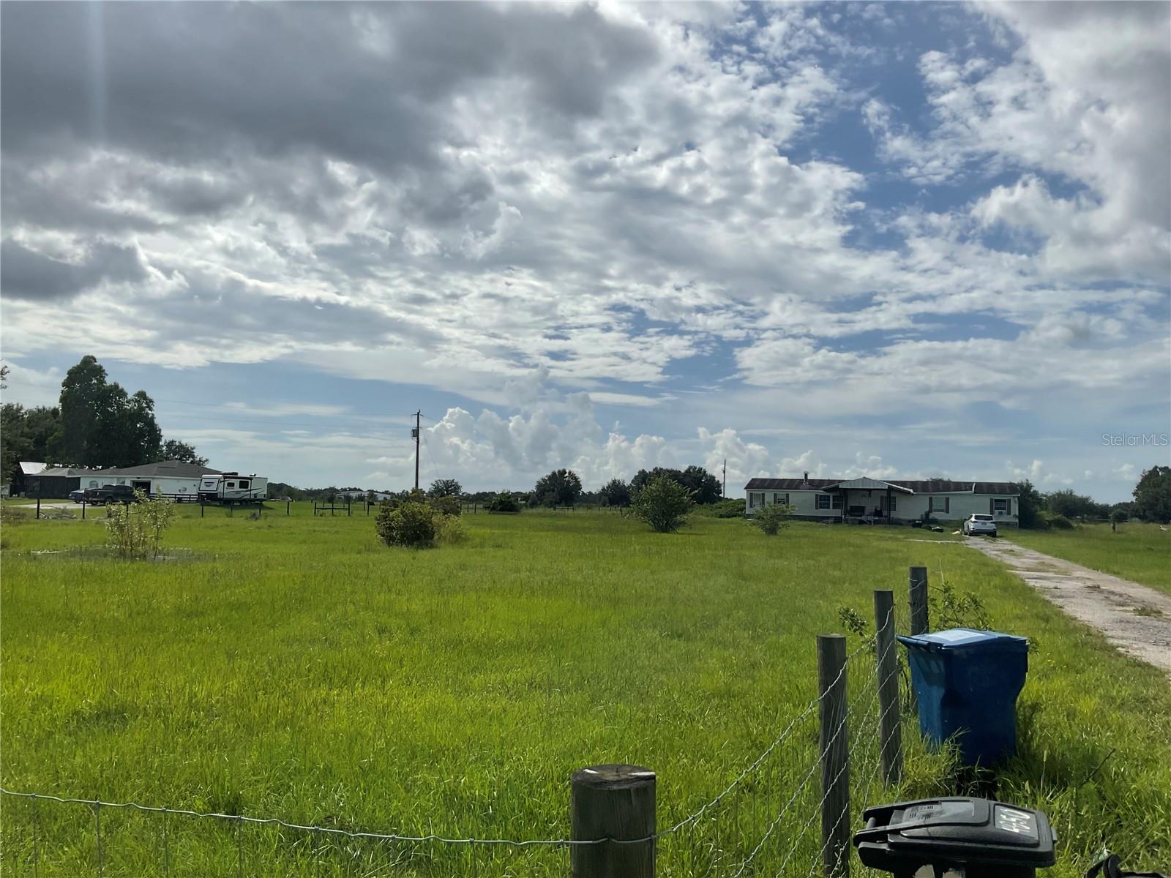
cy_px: 439
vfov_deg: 48.2
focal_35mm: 29
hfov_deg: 61.7
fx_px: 981
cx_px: 586
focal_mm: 3
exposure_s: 1/4785
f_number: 1.8
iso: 16
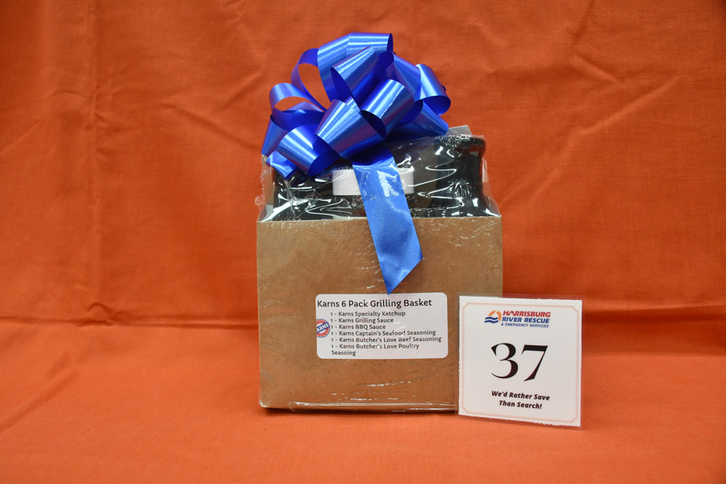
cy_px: 242
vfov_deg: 40.0
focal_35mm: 33
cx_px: 363
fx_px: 665
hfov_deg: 57.2
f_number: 4.5
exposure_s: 1/80
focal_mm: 22
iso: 1250
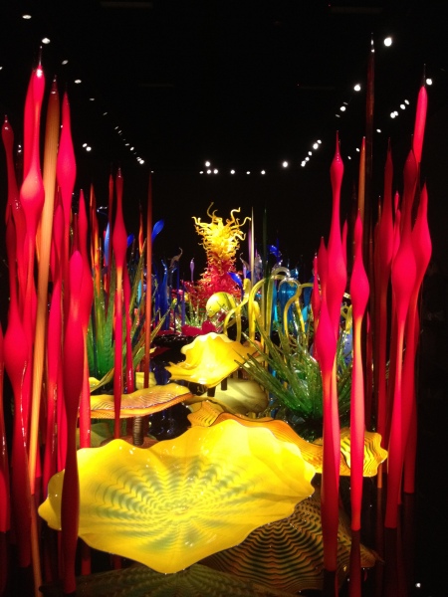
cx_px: 224
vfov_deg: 52.6
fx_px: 604
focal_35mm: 35
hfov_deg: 40.7
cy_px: 298
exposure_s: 1/20
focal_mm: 4.28
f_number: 2.4
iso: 250
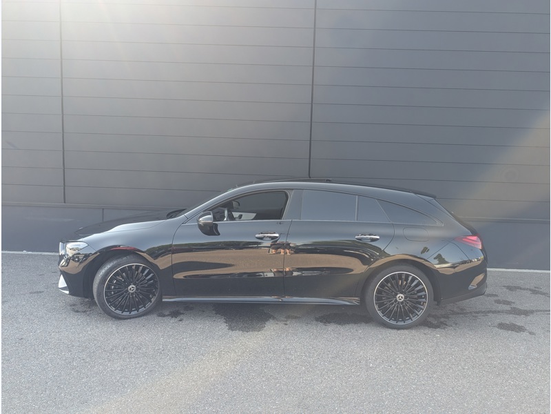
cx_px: 276
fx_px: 382
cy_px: 207
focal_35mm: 24
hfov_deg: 71.6
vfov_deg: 56.8
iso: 156
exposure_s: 1/604
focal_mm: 6.9
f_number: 1.68
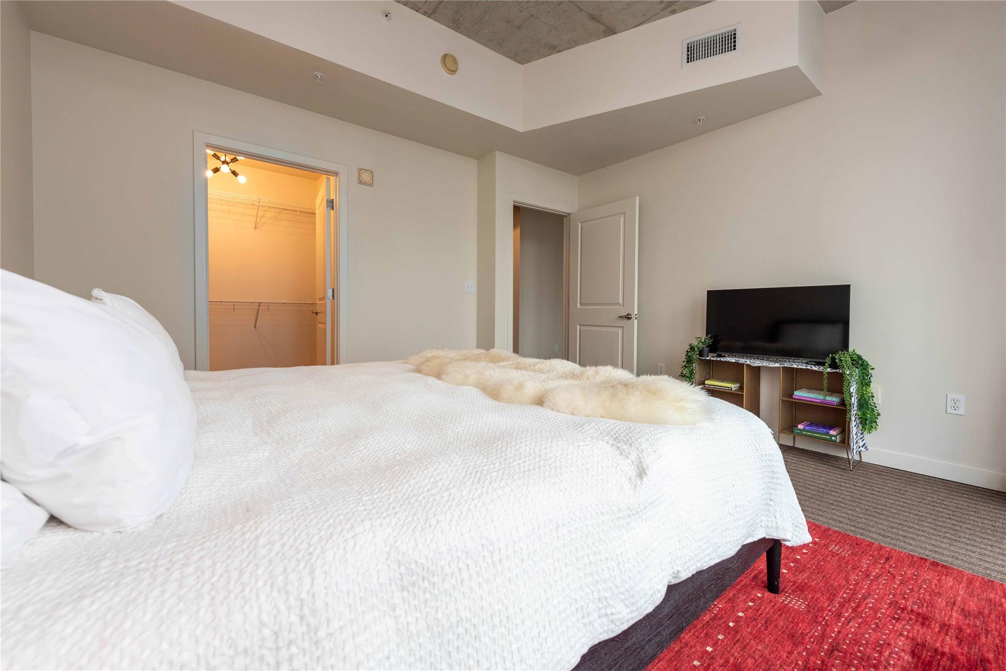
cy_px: 336
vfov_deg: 81.2
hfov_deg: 104.2
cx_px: 503
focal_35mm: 14
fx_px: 391
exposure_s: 1/125
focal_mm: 14
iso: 400
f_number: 5.6
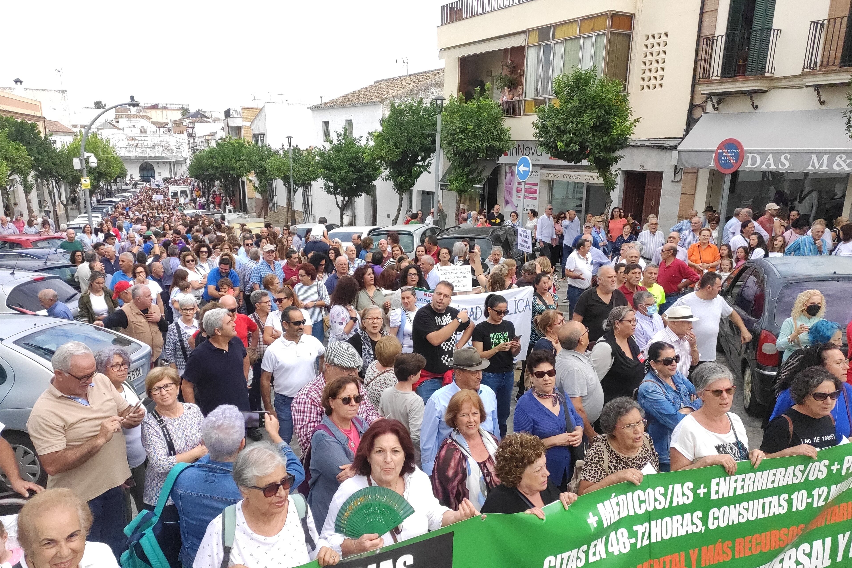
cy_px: 327
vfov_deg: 47.8
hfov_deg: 67.4
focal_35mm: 27
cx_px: 426
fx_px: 639
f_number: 1.79
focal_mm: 4.74
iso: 1600
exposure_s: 1/5745
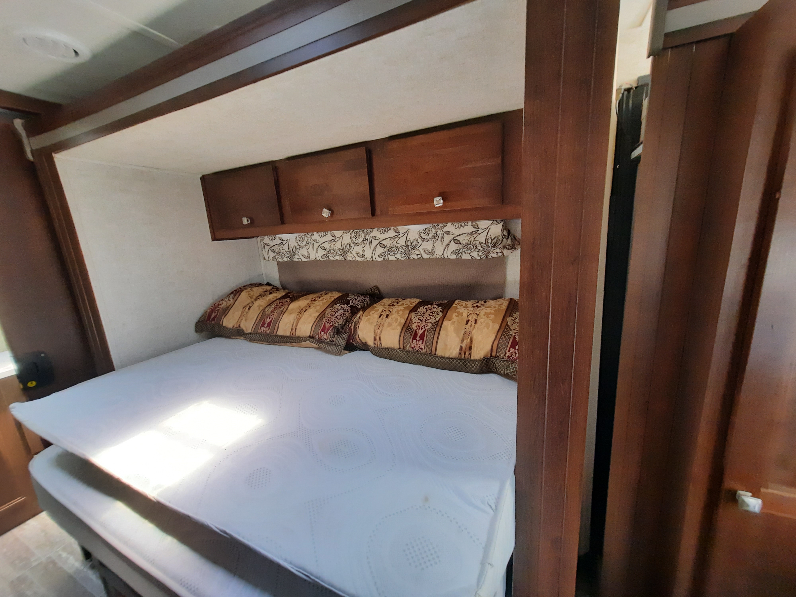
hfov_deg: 106.2
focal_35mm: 13
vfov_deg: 89.9
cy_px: 298
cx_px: 398
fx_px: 299
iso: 200
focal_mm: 1.74
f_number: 2.2
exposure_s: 1/50
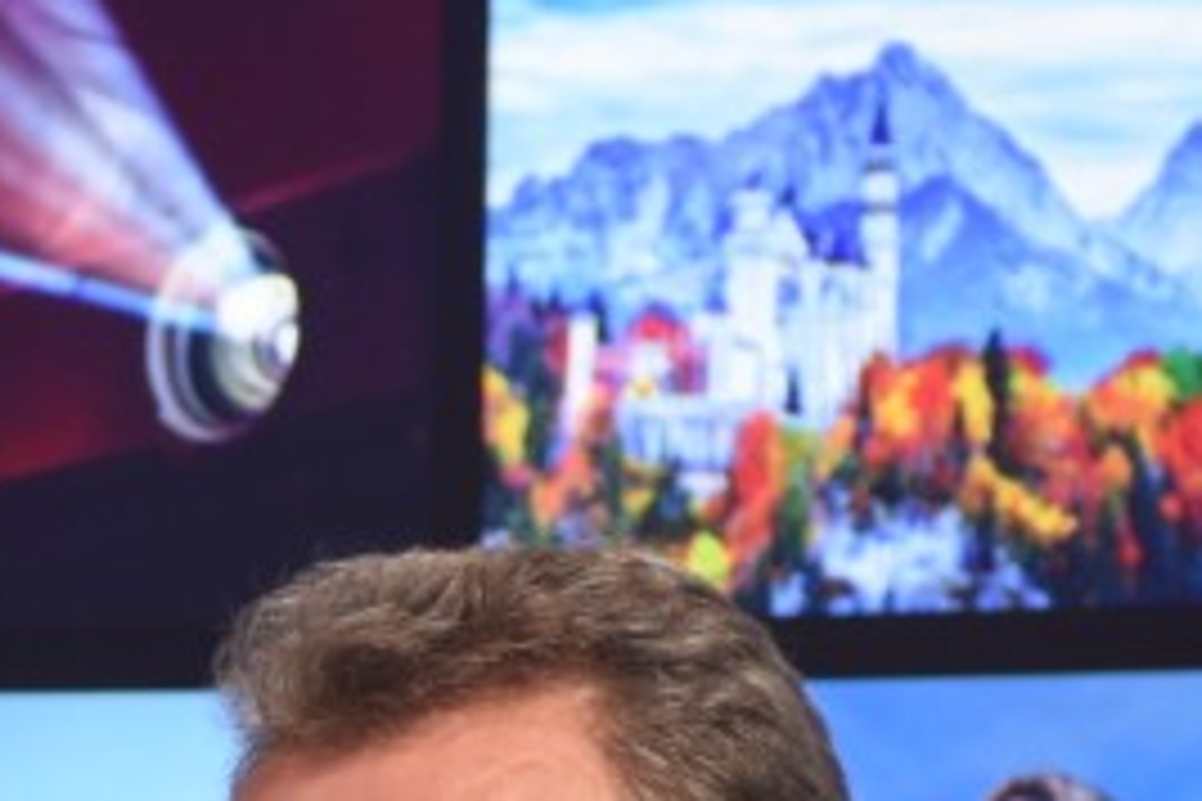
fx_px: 12119
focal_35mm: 363
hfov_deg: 5.6
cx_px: -428
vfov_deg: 3.8
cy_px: 1570
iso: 1000
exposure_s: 1/200
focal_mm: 56
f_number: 4.8
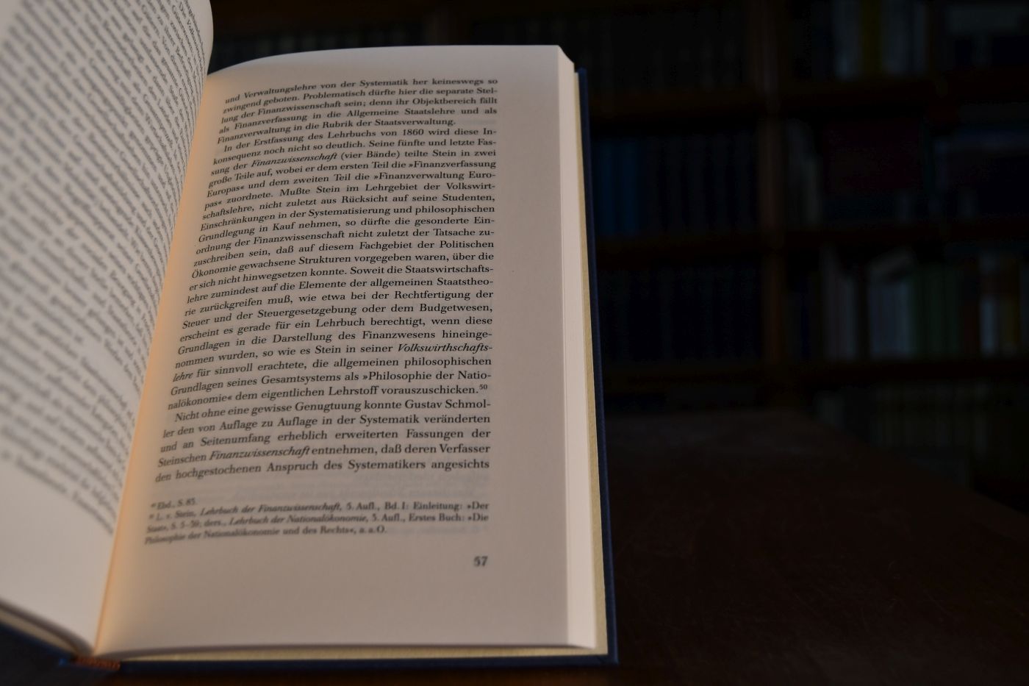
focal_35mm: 36
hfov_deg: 53.1
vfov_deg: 36.9
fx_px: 1029
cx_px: 514
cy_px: 343
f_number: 4.5
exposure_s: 1/250
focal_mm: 24
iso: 400
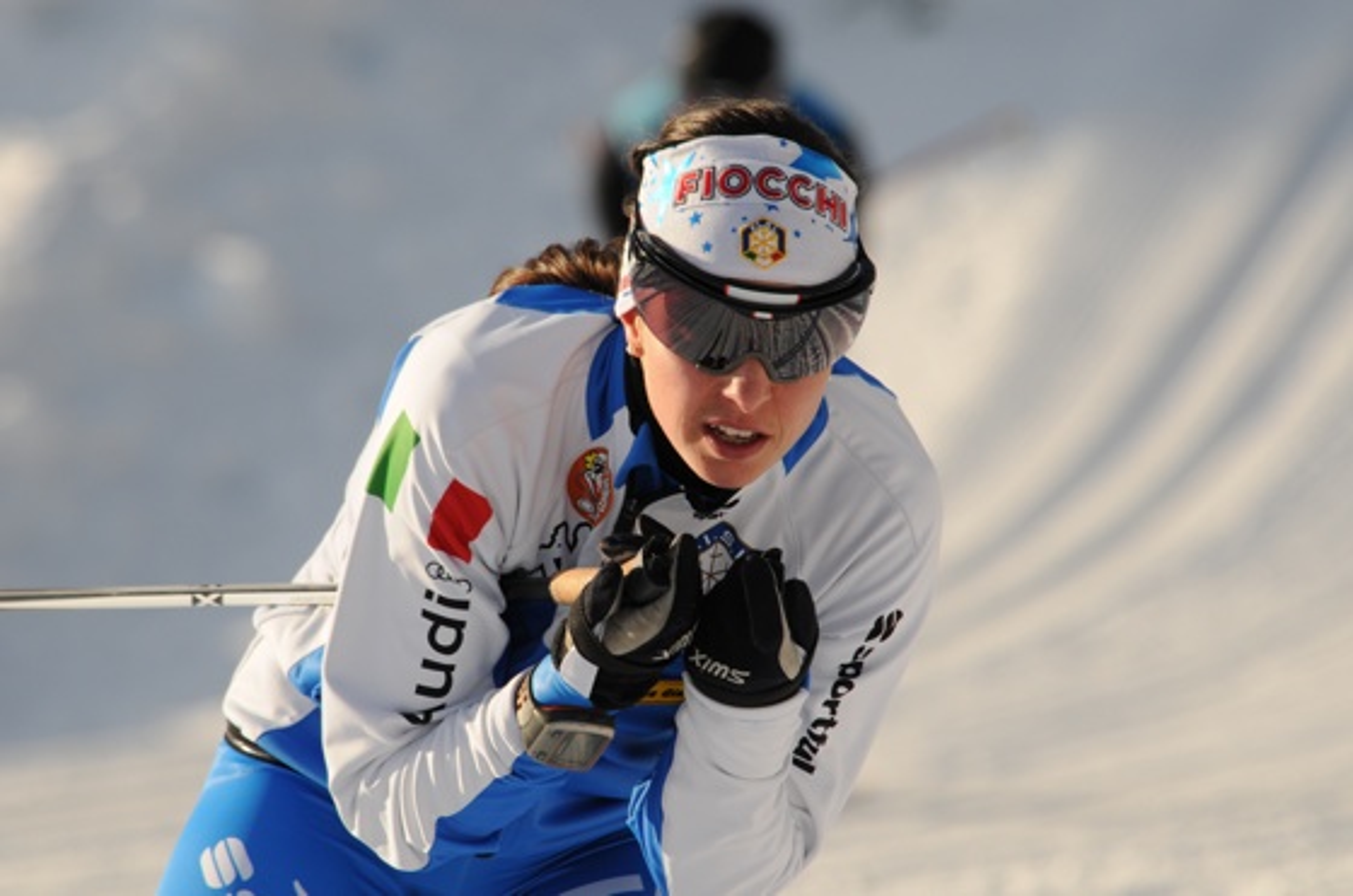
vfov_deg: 2.3
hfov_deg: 3.4
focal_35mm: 600
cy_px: 448
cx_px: 676
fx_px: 22505
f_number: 10
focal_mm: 400
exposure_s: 1/640
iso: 400
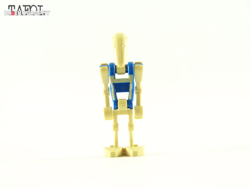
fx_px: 848
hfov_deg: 16.8
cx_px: 126
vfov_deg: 12.7
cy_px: 94
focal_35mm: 117
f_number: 3.6
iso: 400
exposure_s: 1/60
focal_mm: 19.4
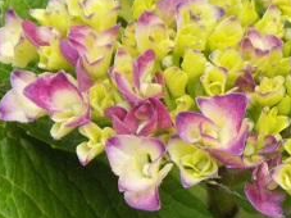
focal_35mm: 851
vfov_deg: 1.7
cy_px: 51
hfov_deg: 2.3
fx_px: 7150
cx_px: 200
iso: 400
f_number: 5.9
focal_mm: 71.5
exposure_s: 1/20
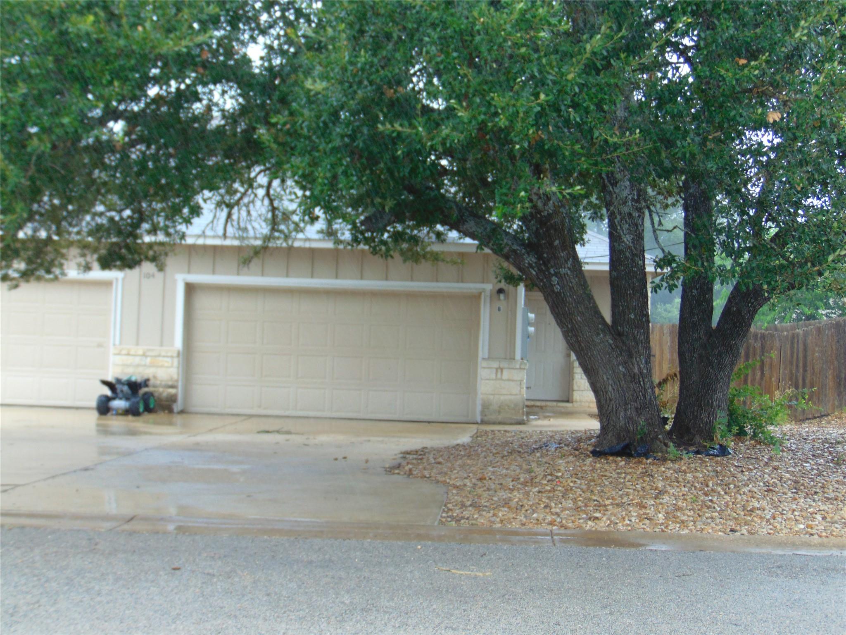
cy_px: 318
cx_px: 423
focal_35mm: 50
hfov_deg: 38.2
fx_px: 1222
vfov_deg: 29.1
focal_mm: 9
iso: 80
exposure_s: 1/30
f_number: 3.5
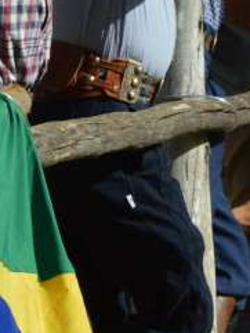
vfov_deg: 2.7
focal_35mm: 725
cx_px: 92
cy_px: -195
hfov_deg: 2.1
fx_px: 6978
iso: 100
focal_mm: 105
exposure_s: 1/320
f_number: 9
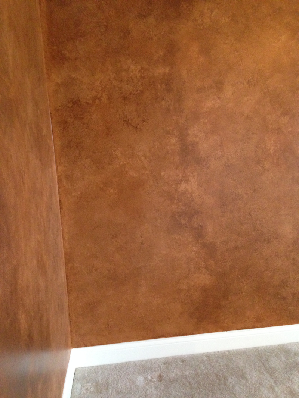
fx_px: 380
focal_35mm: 33
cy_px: 199
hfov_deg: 42.9
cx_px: 150
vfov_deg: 55.4
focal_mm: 4.12
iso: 500
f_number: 2.4
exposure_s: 1/15
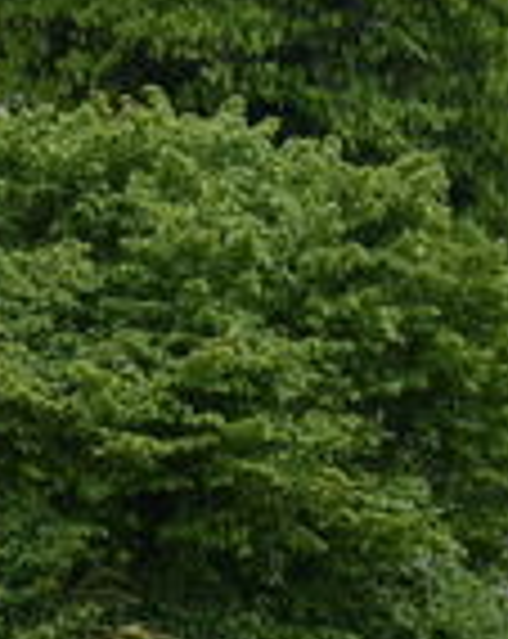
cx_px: -670
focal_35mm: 397
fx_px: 7485
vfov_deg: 4.9
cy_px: 747
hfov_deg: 3.8
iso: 400
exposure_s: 1/160
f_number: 14
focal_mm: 75
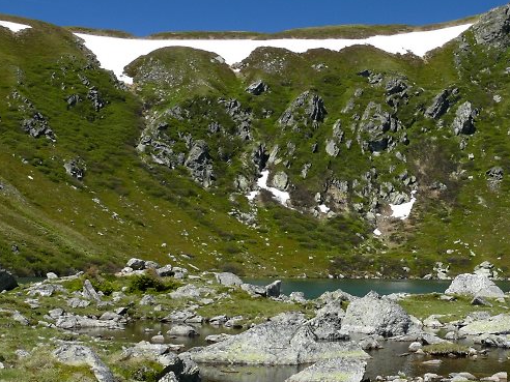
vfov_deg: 22.8
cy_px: 270
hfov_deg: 29.7
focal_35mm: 64
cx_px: 393
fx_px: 943
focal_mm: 7.4
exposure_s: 1/200
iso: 100
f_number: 4
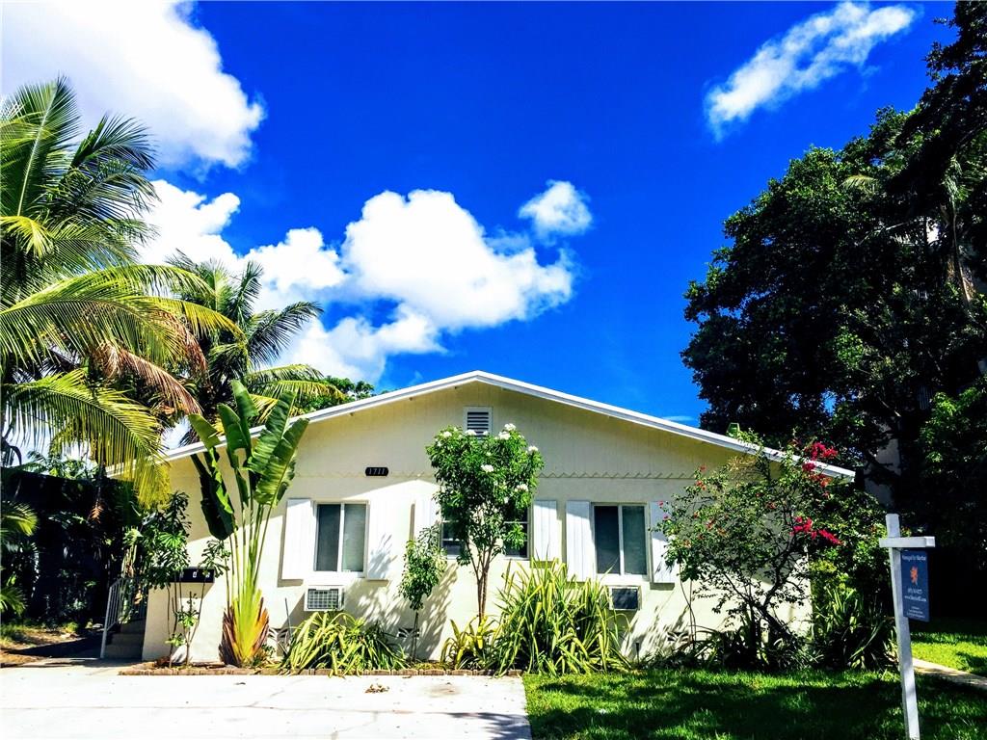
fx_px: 827
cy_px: 370
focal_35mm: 29
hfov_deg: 61.7
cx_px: 494
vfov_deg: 48.2
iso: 32
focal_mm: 4.15
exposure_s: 1/3049
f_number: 2.2
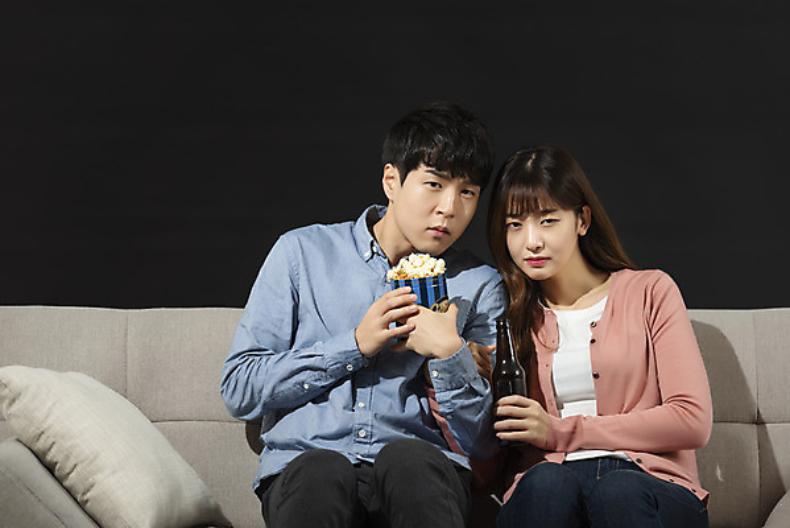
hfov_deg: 14.6
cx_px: 395
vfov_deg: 9.8
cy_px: 264
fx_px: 3074
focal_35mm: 140
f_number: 4.5
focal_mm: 140
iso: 100
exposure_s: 1/125
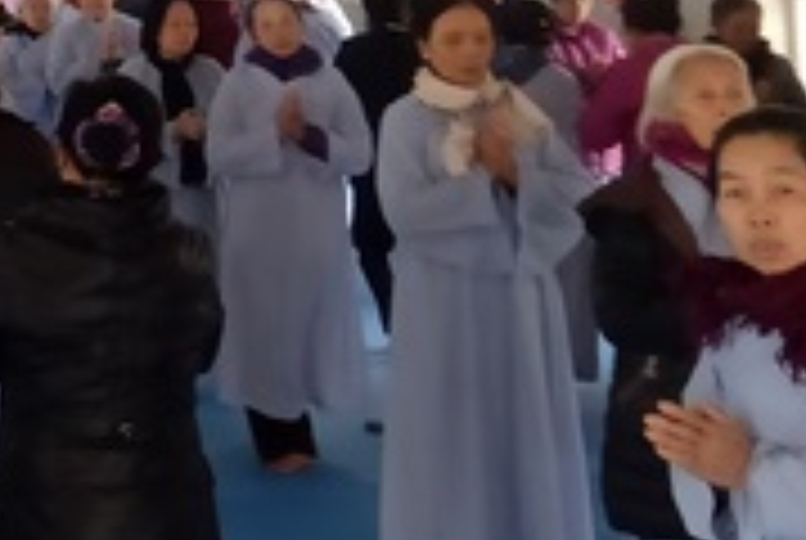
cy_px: -212
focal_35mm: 98
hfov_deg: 18.5
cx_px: -392
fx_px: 2198
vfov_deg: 13.4
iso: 366
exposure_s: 1/25
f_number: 2.2
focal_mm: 3.46
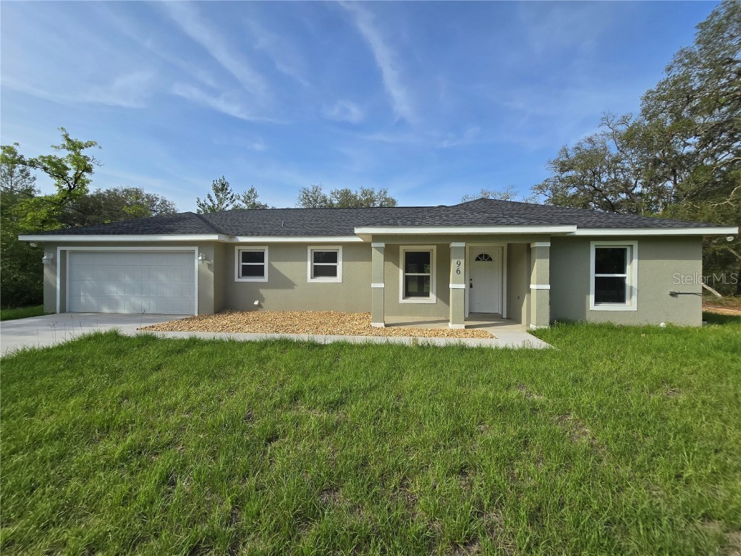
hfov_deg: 106.2
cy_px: 278
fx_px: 278
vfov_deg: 89.9
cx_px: 370
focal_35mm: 13
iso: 50
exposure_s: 1/2866
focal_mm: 2.2
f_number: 2.2
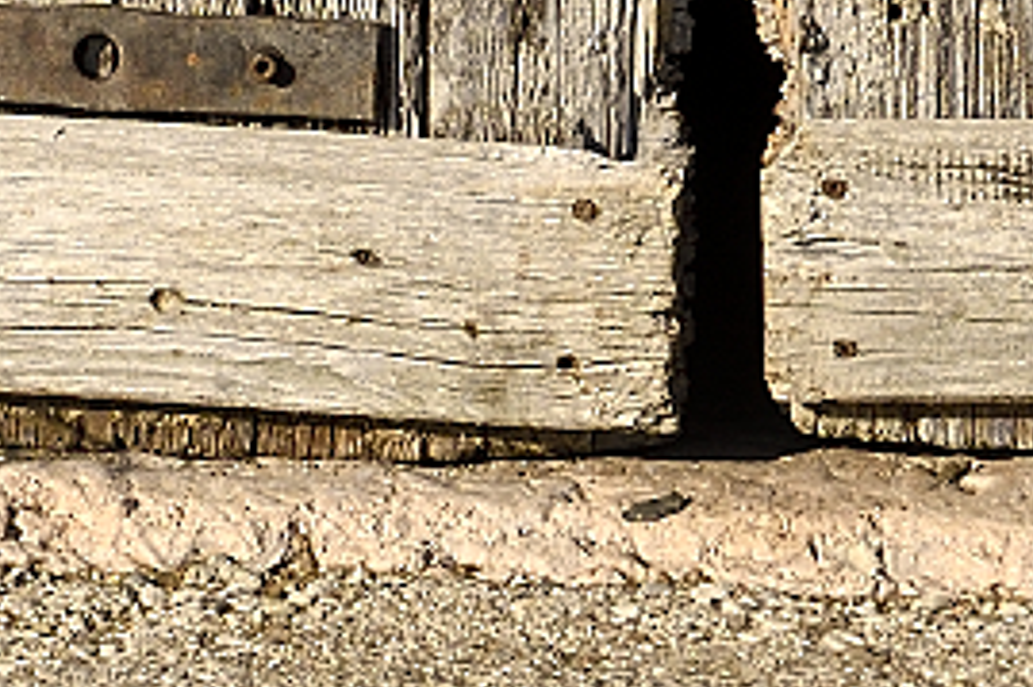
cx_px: 265
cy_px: -1581
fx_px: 8603
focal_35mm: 300
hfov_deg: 6.9
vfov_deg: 4.4
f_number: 9
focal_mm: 28
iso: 100
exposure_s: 1/400
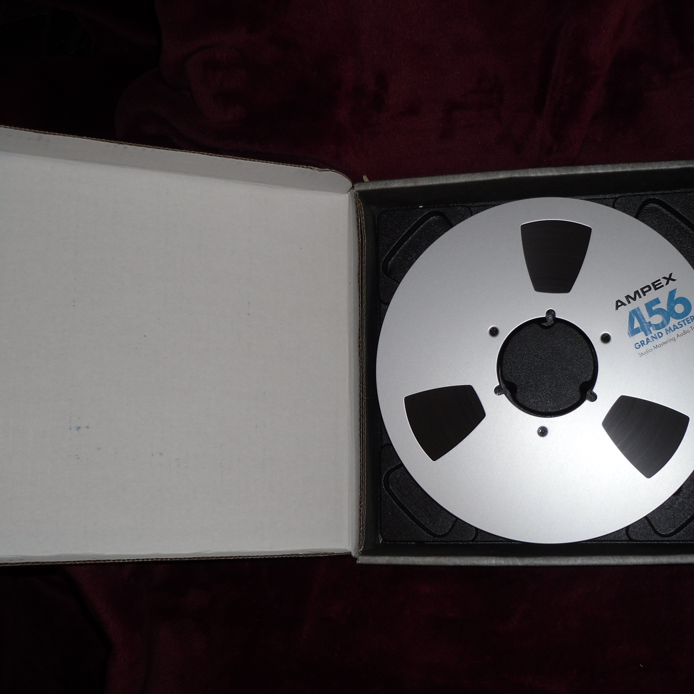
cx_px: 371
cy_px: 354
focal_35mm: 41
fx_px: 930
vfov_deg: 40.9
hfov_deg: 40.9
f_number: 2.8
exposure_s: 1/45
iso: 80
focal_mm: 6
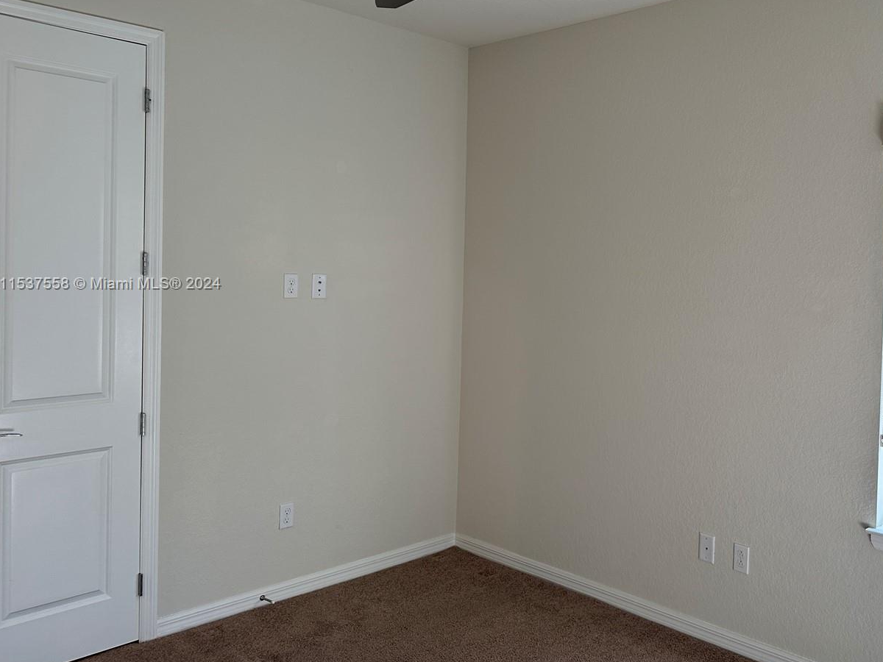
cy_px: 285
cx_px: 574
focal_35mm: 32
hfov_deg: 55.8
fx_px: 816
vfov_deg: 44.1
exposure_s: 1/130
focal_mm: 6.86
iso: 100
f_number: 1.78
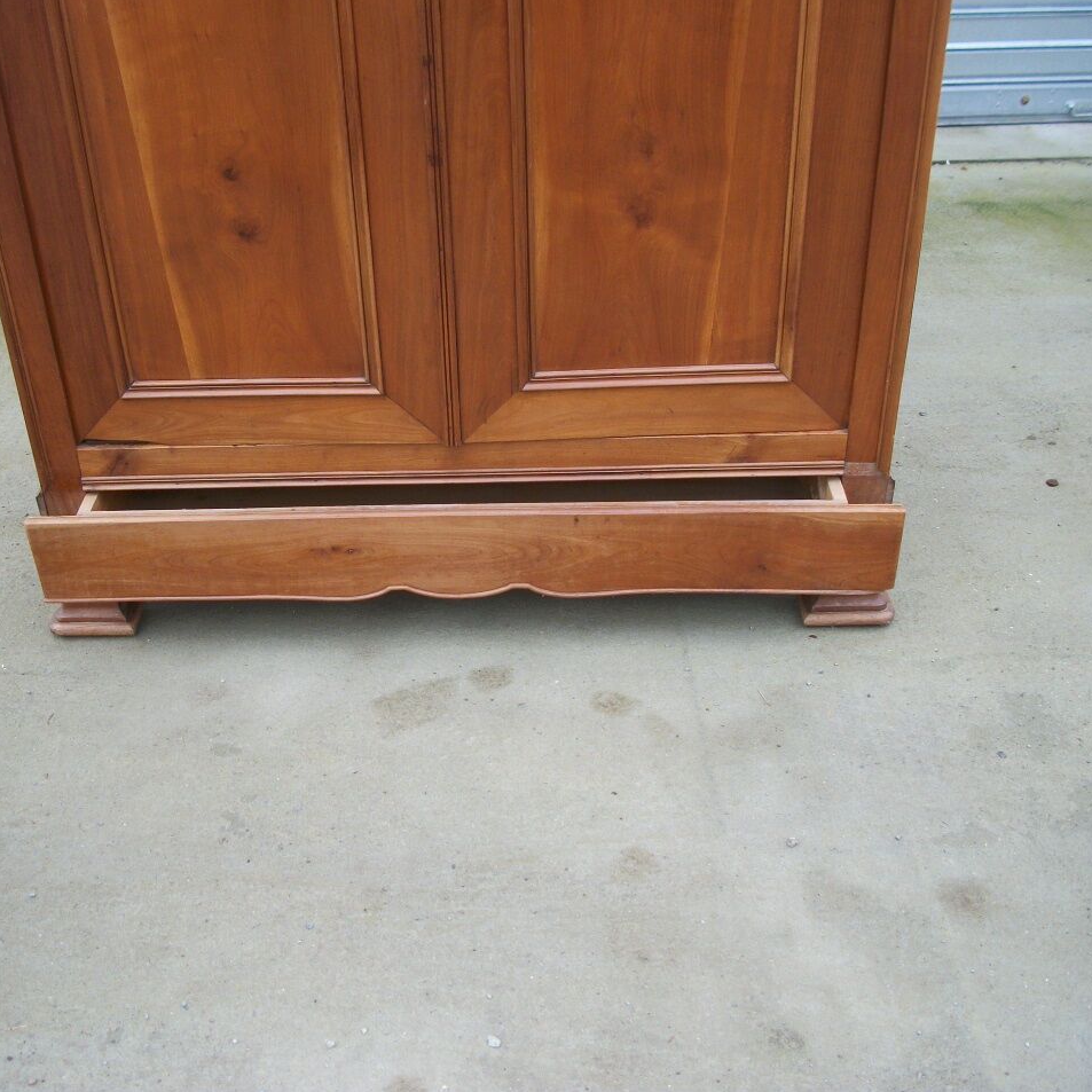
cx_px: 418
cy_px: 544
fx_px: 1356
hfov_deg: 43.6
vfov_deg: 43.9
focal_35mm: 38
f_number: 2.9
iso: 80
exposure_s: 1/160
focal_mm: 5.7
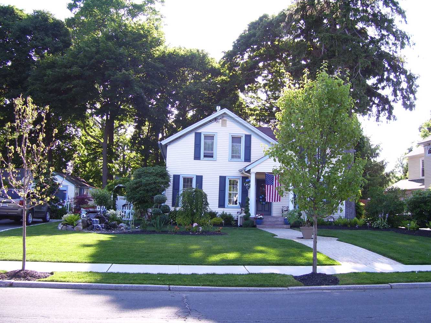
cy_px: 162
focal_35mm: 34
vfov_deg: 41.8
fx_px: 423
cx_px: 216
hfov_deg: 54.0
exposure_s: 1/250
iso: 80
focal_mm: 5.6
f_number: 2.7
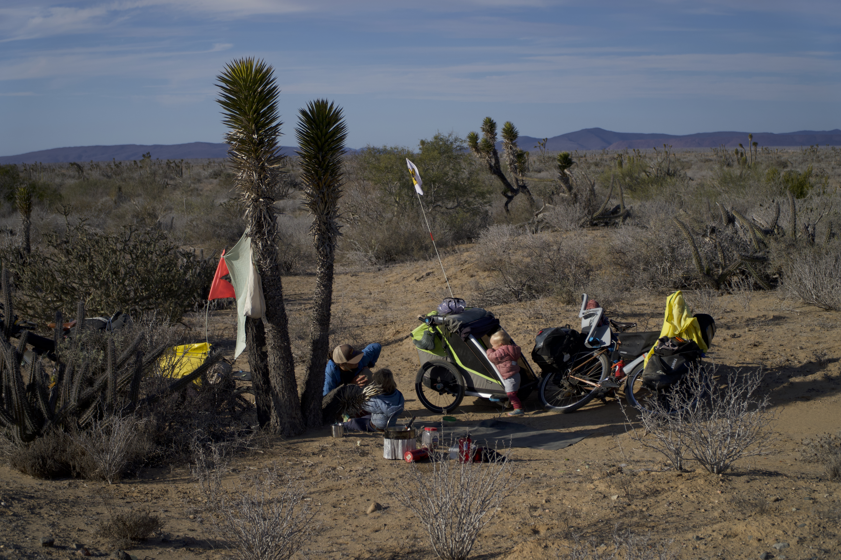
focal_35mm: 59
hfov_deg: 33.9
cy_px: 270
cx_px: 425
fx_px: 1378
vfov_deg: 23.0
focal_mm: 38
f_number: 4
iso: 100
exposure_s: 1/2000
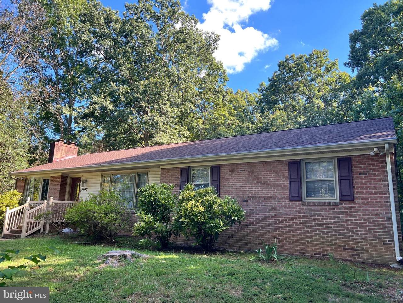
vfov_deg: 53.1
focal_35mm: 26
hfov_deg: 67.3
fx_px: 303
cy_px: 152
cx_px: 202
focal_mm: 5.7
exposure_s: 1/374
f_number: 1.5
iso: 50
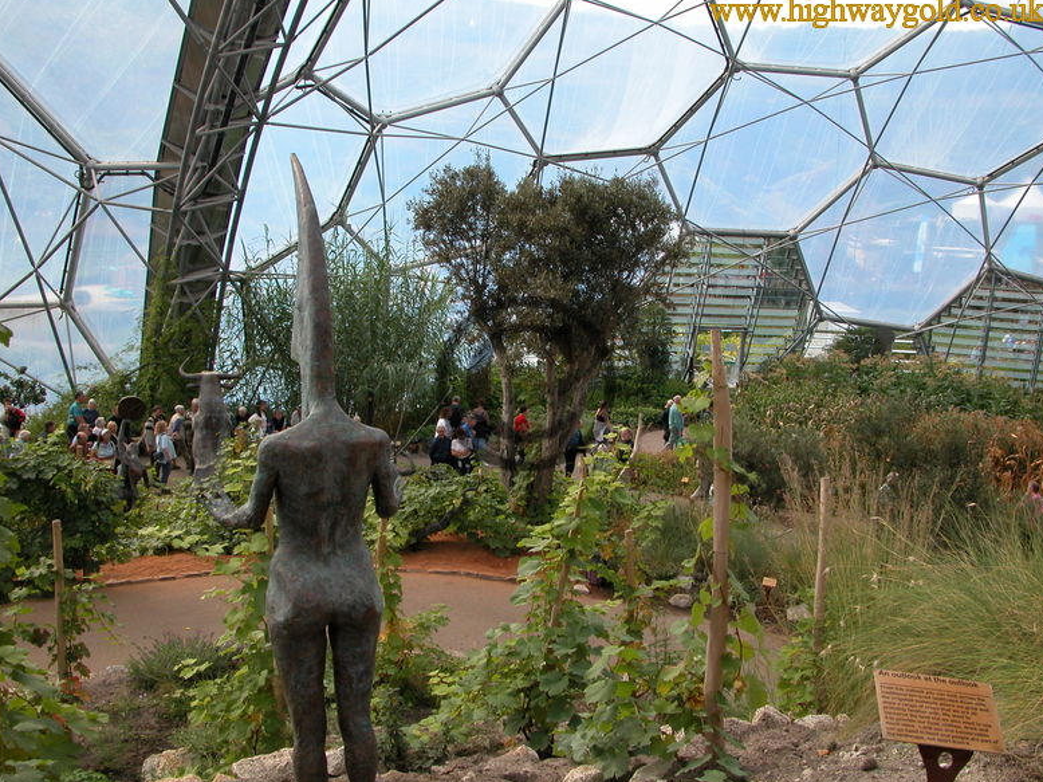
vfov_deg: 39.6
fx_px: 1084
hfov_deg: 51.4
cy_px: 384
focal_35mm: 36
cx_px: 526
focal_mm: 8.9
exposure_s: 1/187
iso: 100
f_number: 5
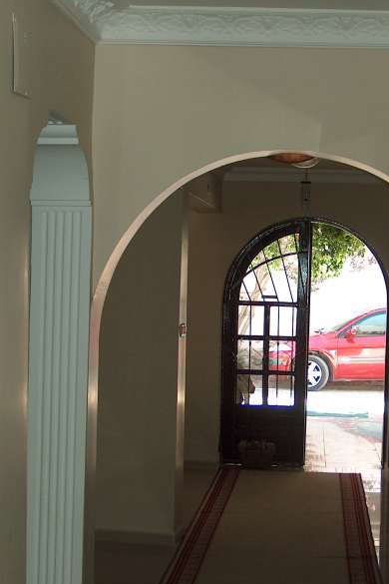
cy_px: 298
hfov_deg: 17.2
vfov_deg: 25.7
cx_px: 271
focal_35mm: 79
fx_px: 1280
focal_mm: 10.64
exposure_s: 1/90
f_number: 2.8
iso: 100
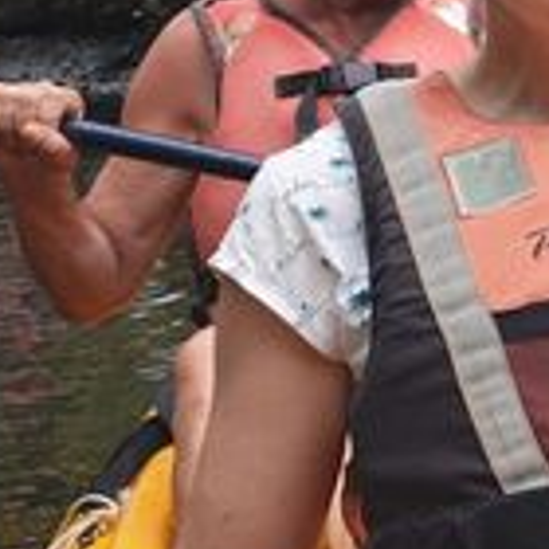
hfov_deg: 10.5
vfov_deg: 13.3
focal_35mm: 131
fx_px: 2351
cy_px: 208
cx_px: 1510
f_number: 2.4
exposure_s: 1/170
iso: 50
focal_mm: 4.3
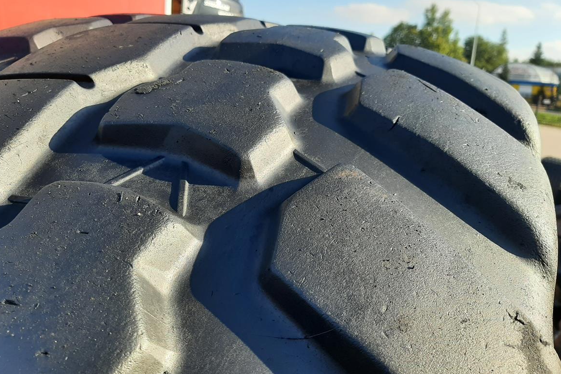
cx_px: 278
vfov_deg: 46.4
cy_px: 185
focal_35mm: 28
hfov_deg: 65.5
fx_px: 436
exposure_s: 1/765
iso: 40
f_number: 1.7
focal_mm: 3.93
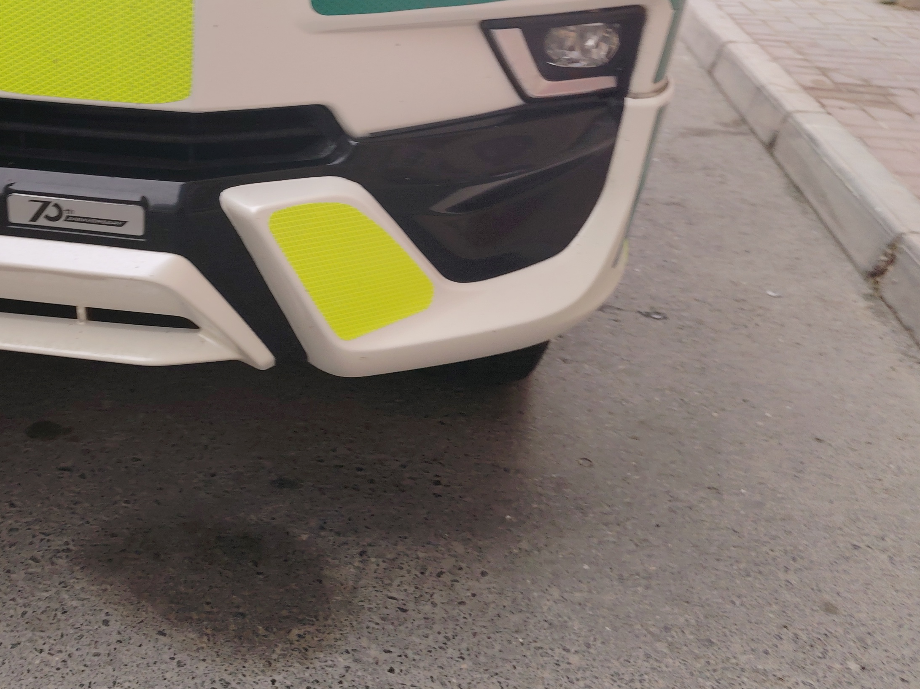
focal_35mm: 44
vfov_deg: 32.6
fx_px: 1169
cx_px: 135
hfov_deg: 40.5
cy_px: 238
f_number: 1.75
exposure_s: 1/33.3
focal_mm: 5.25
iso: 89
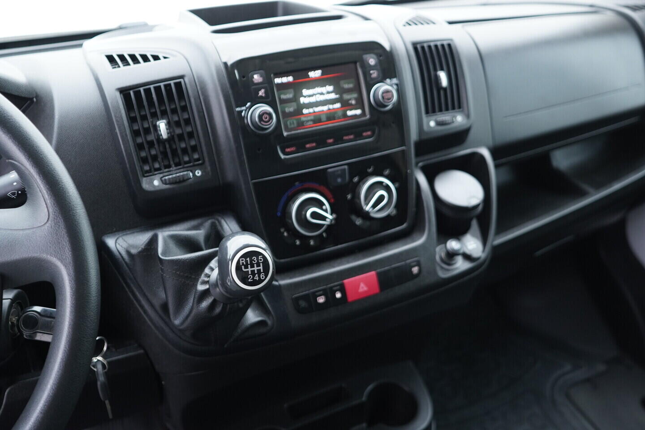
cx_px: 322
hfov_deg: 53.1
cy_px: 215
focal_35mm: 36
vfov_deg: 36.9
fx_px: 645
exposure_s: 1/40
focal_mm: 24
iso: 400
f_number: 2.8
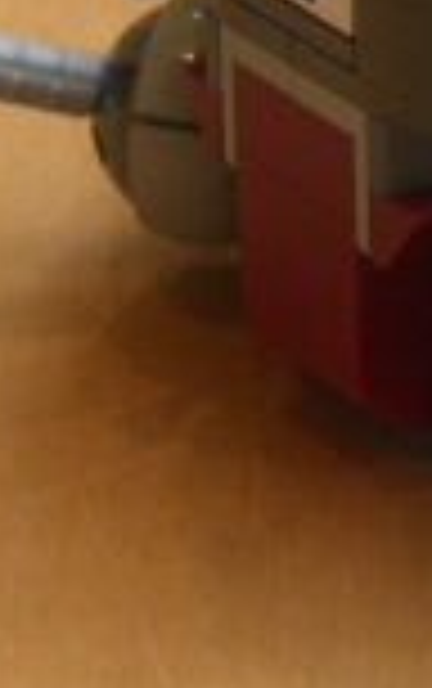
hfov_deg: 8.2
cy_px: 22
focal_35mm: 158
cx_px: 572
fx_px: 2968
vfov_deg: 13.1
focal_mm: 7.9
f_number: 2.8
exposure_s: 1/80
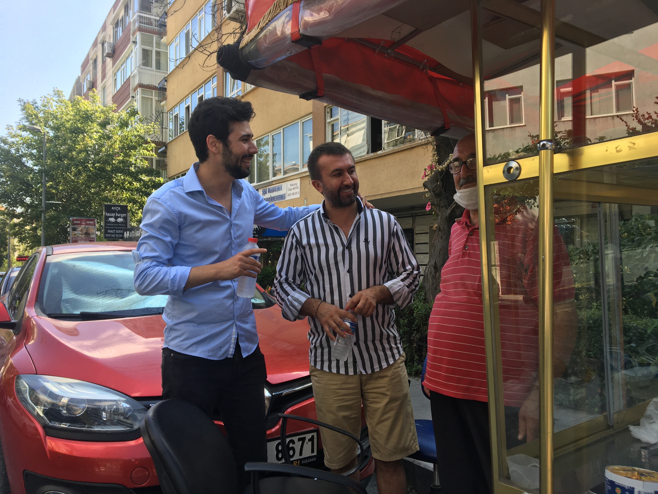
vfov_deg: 48.2
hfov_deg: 61.7
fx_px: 551
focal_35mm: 29
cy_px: 247
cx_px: 329
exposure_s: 1/381
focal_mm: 4.15
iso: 25
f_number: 2.2
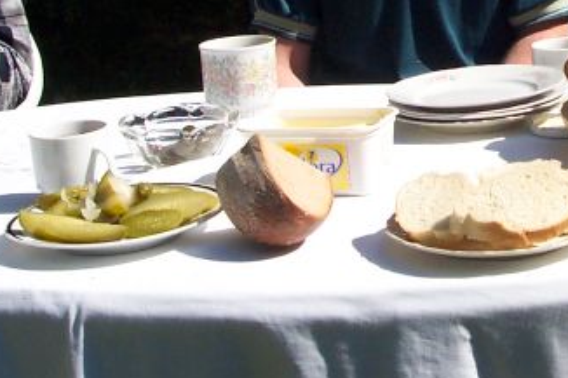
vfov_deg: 12.8
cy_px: -37
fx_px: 1656
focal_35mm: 105
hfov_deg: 19.0
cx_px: 537
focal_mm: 8
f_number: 4.8
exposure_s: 1/700
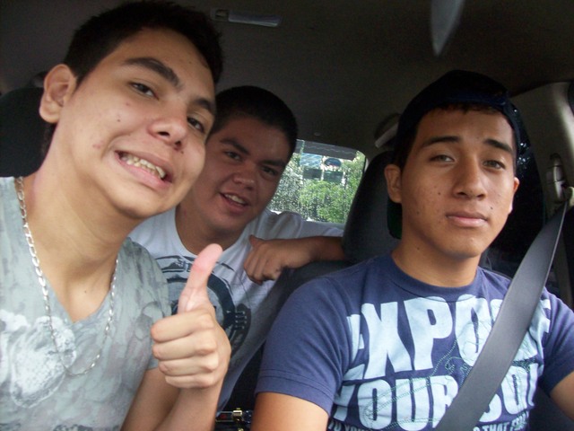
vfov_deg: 39.7
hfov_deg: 51.4
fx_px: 597
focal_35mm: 36
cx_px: 287
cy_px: 216
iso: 200
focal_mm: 6
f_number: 2.7
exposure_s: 1/64
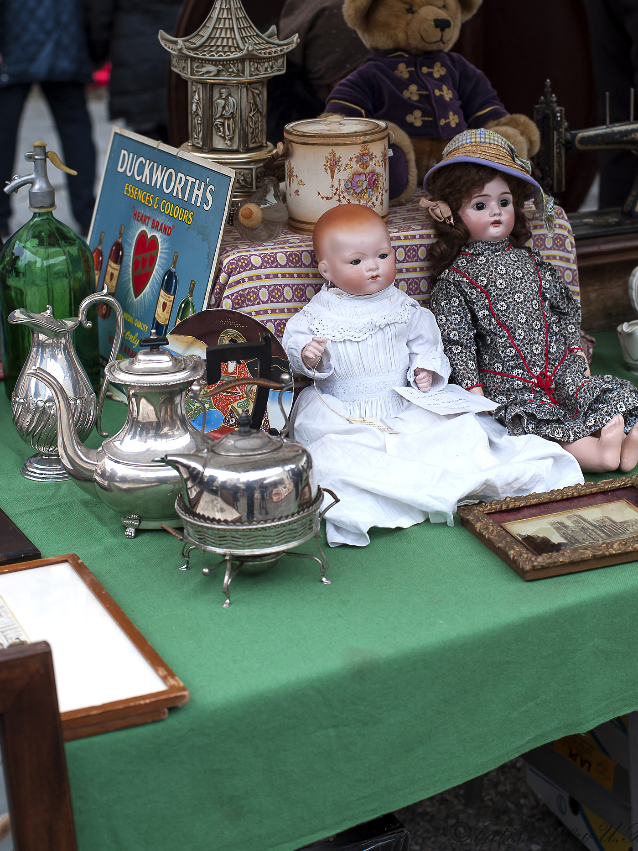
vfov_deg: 28.4
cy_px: 304
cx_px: 362
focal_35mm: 68
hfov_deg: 21.6
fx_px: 1671
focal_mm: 55
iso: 200
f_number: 4
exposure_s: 1/80
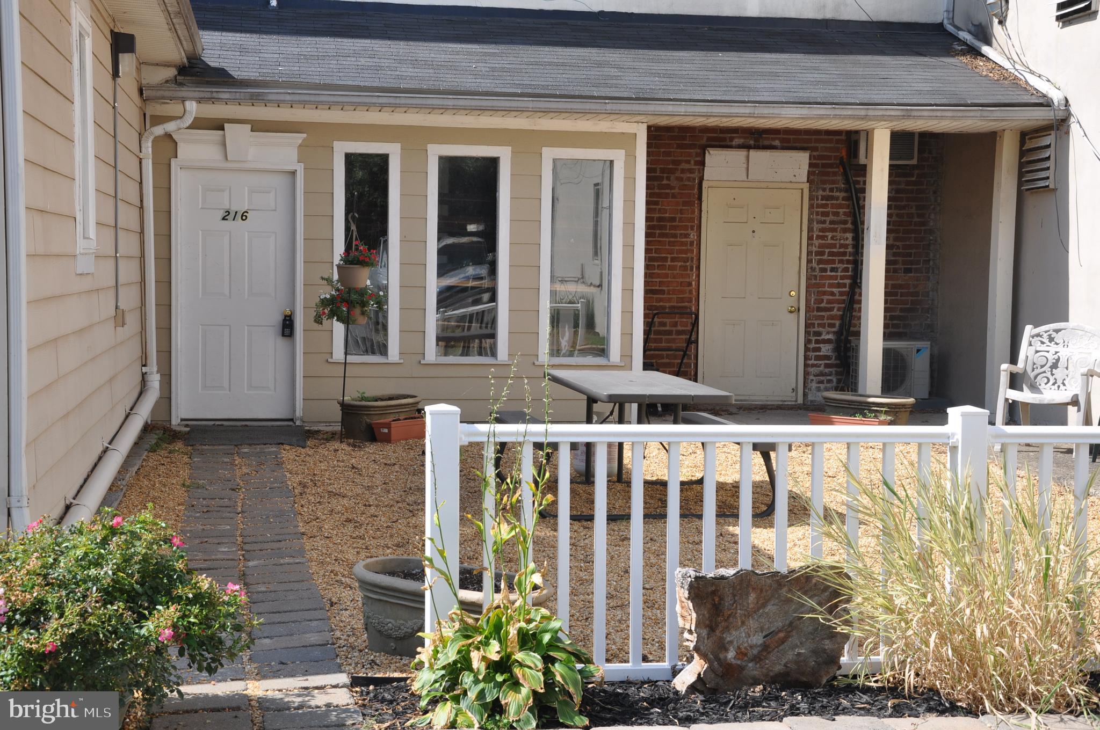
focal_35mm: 57
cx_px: 550
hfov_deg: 35.1
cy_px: 365
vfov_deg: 23.7
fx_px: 1739
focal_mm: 38
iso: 200
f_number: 8
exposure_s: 1/250
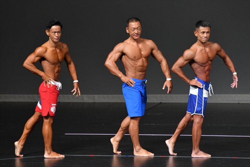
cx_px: 125
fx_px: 2395
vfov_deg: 4.0
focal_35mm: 345
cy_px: 84
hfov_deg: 6.0
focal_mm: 230
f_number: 5.6
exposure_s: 1/400
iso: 4000
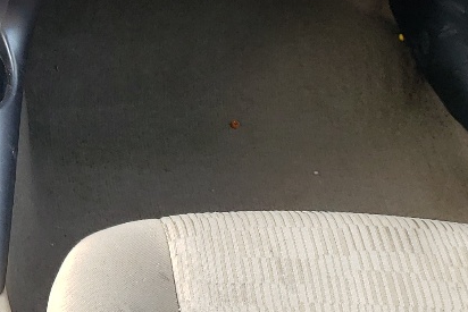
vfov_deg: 13.0
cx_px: -148
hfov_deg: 18.1
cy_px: 56
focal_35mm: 105
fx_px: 1365
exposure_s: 1/135
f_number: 1.5
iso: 50
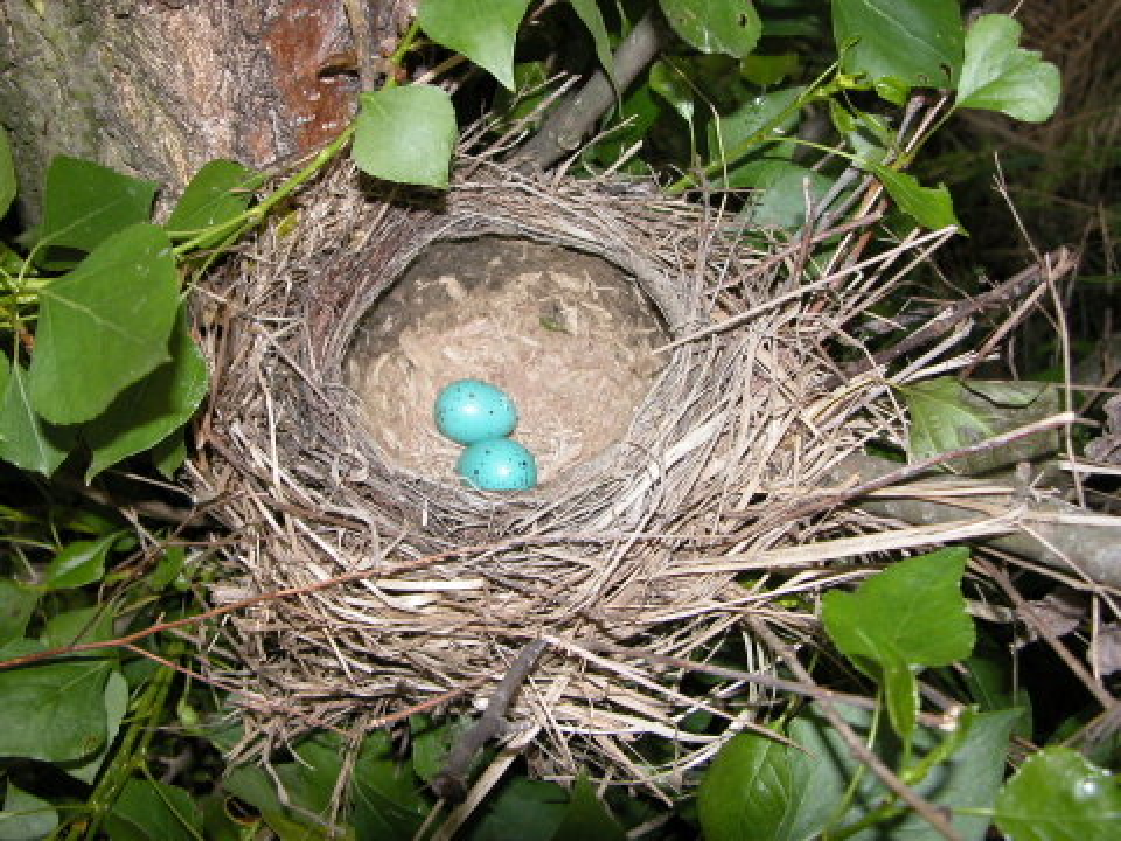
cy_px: 420
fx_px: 1101
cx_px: 560
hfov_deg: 54.0
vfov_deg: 41.8
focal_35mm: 34
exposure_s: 1/60
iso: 100
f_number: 2.8
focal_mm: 8.9
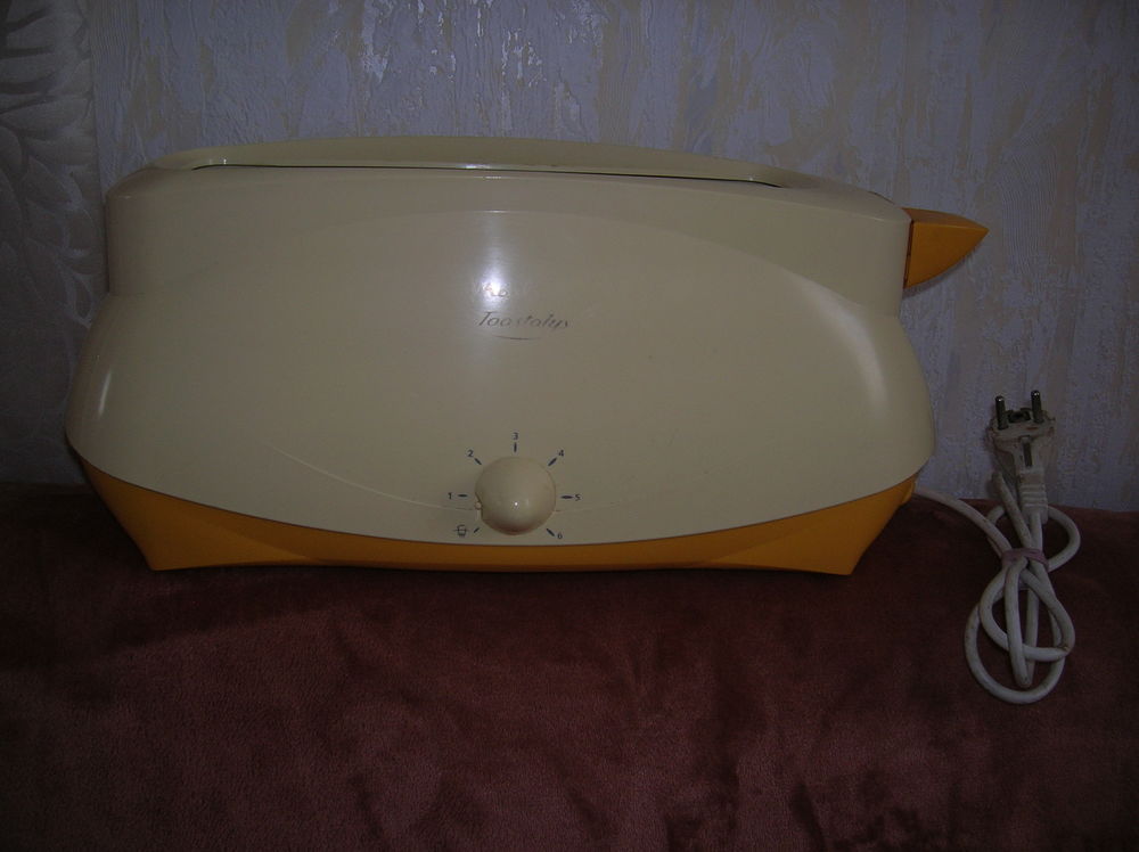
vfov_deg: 41.7
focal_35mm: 34
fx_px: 1118
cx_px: 570
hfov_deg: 54.0
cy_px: 426
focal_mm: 5.7
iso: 50
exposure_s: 1/60.1
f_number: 2.9
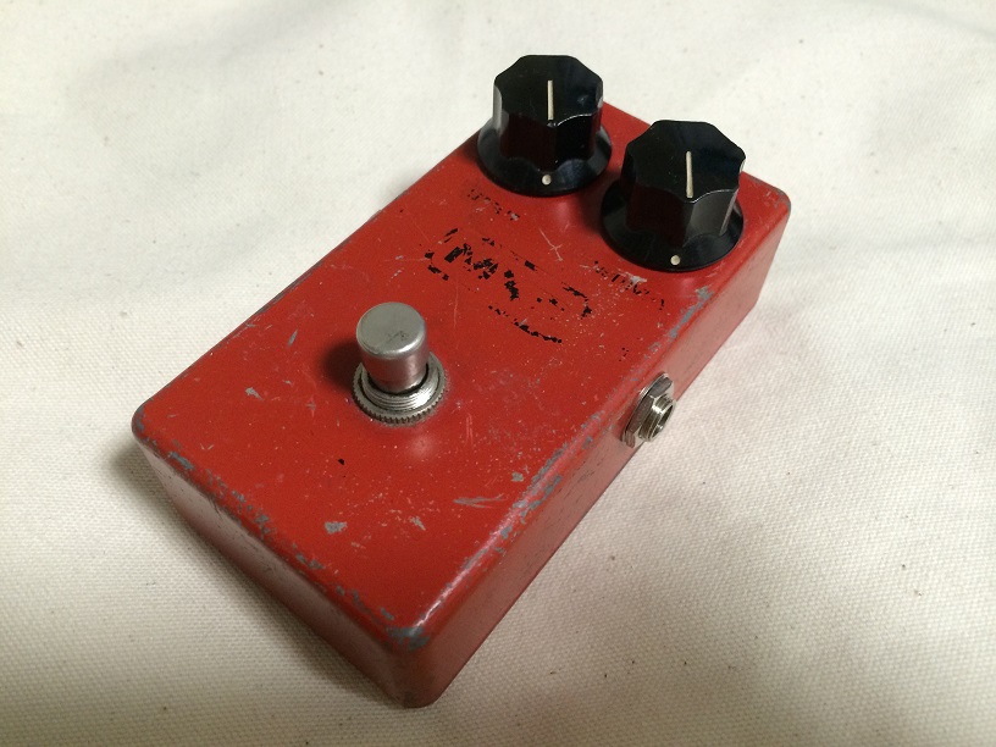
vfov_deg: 46.8
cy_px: 374
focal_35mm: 30
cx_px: 498
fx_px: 863
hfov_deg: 60.0
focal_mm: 4.12
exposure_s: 1/30
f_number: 2.2
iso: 160
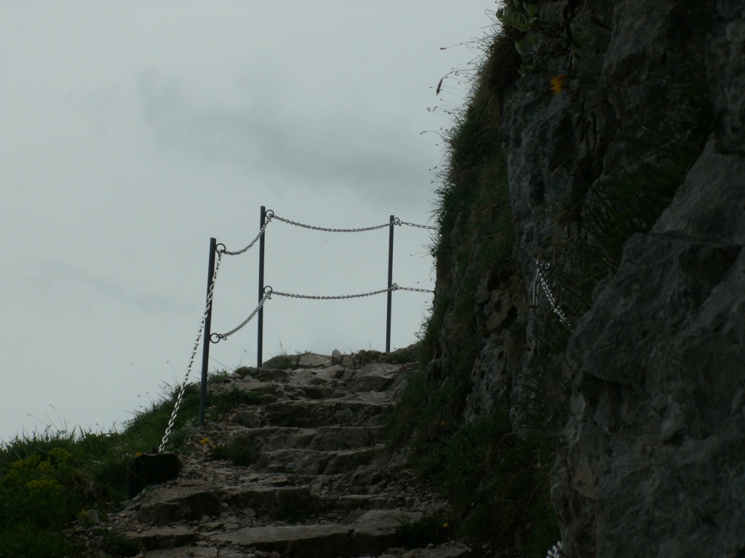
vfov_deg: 13.0
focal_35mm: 114
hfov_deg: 17.3
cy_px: 279
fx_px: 2453
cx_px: 372
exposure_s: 1/400
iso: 50
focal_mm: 18.65
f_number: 8
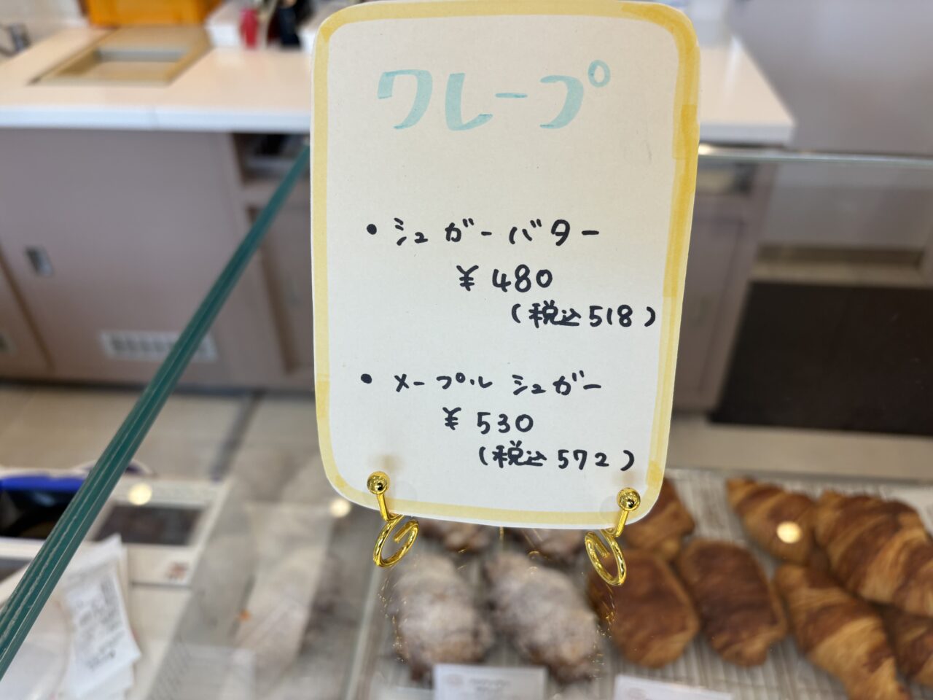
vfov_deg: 53.1
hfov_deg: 67.3
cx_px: 466
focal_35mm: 26
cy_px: 350
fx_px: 701
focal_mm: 5.96
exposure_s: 1/193
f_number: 1.6
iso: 40
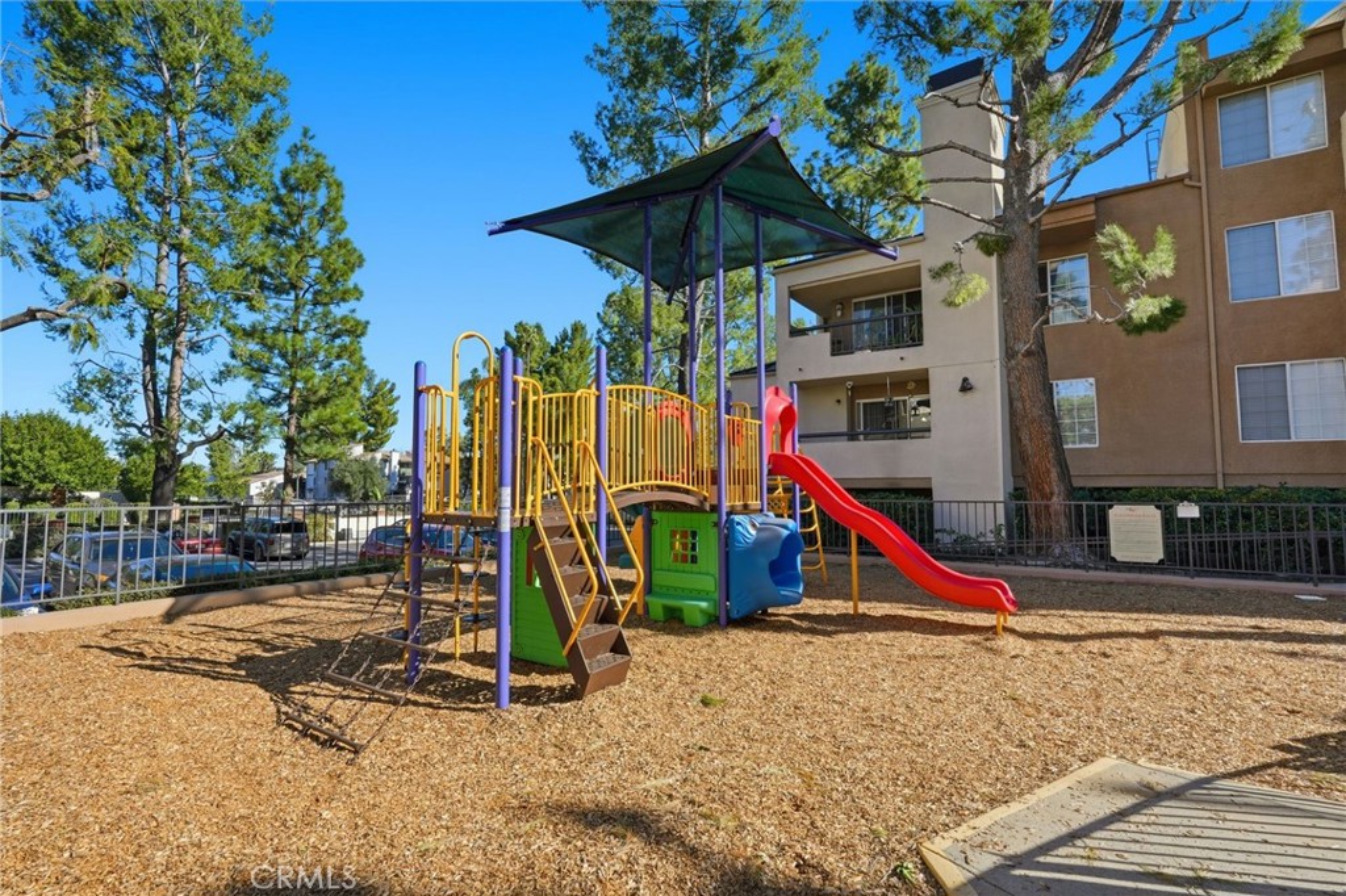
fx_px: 635
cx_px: 673
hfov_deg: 93.3
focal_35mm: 17
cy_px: 448
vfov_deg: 70.4
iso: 800
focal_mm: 17
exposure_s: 1/8000
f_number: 10
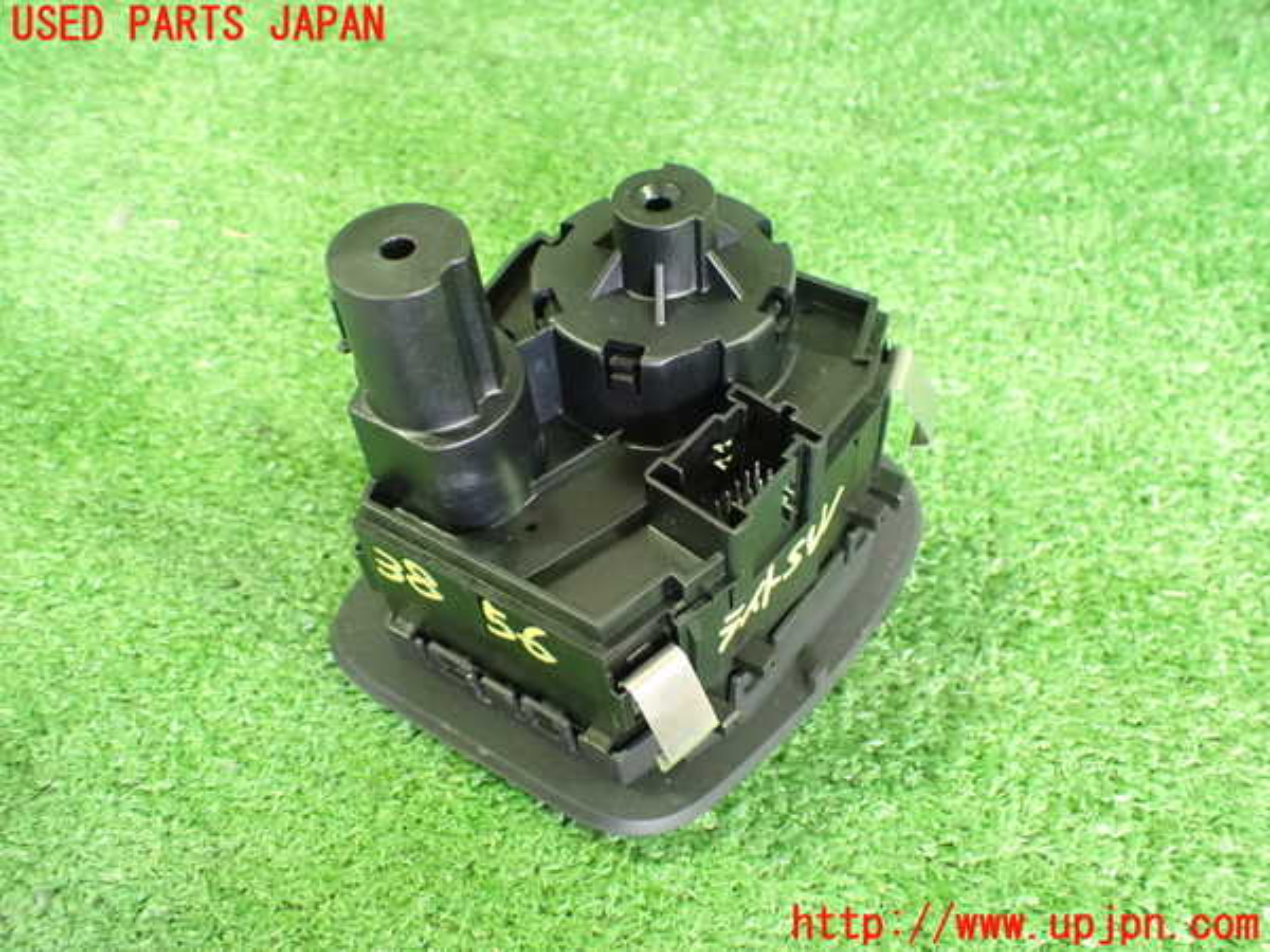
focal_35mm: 30
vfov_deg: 46.8
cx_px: 635
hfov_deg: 60.0
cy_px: 476
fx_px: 1101
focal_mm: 5.4
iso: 1600
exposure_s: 1/30
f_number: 2.3
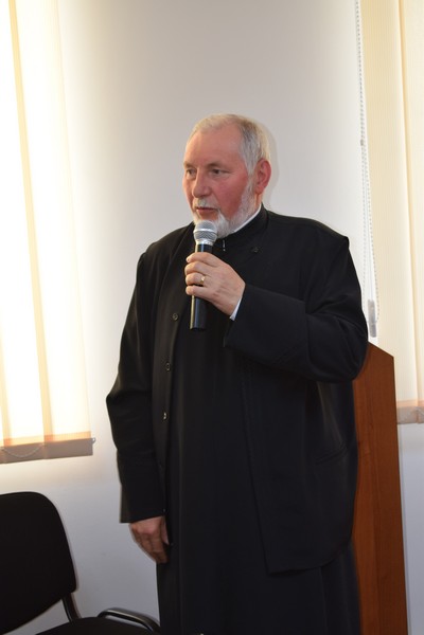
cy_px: 318
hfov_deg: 16.6
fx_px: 1457
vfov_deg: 24.6
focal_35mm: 82
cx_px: 212
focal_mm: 55
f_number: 5.6
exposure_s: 1/60
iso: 900
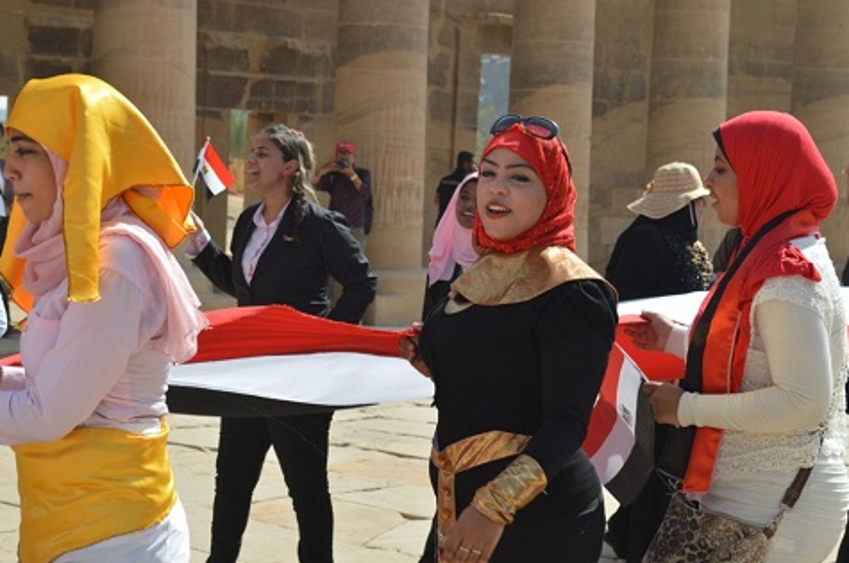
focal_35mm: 79
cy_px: 275
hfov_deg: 25.7
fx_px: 1860
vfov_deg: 17.2
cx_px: 436
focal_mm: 50
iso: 100
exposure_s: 1/250
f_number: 8
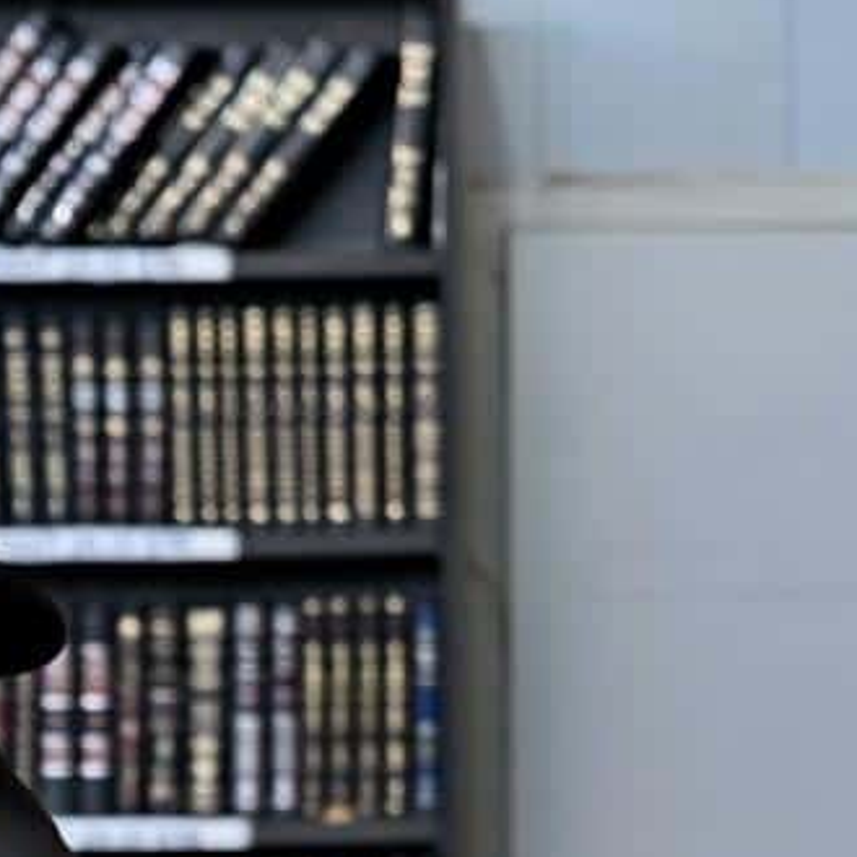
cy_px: 782
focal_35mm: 475
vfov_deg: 3.7
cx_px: -280
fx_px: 13305
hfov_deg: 3.7
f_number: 4
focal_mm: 120
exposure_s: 1/200
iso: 800
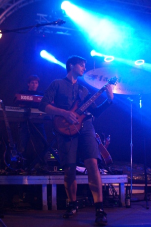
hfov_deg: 31.8
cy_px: 114
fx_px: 265
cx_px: 76
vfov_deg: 46.4
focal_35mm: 42
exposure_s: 1/60
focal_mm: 28
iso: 3200
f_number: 4
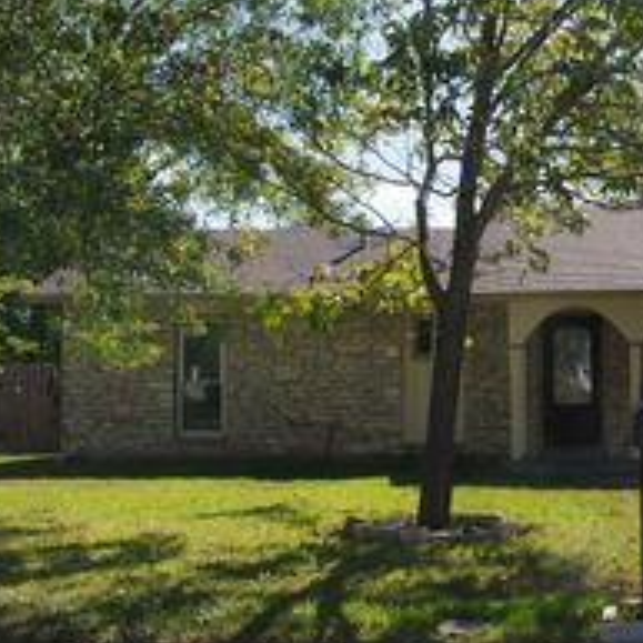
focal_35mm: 75
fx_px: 1576
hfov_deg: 22.4
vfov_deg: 23.0
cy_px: 232
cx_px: 593
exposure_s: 1/160
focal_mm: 23.13
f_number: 13
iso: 200
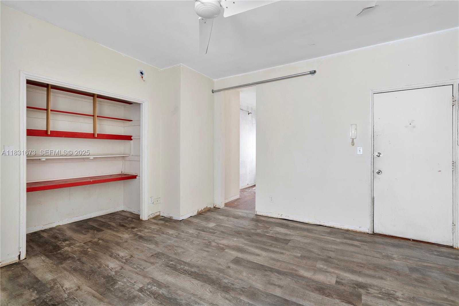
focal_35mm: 16
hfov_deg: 96.7
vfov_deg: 73.7
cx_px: 230
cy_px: 153
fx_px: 204
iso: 800
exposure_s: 1/6
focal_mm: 16
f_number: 8
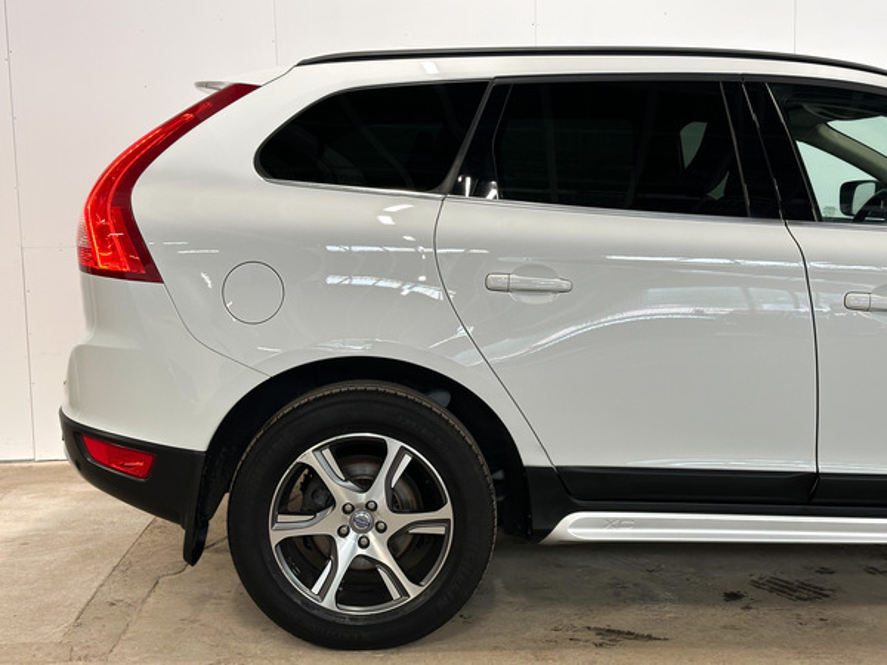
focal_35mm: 48
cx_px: 444
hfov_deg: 39.7
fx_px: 1230
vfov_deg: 30.3
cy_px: 332
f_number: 1.8
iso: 80
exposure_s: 1/50
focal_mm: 6.86
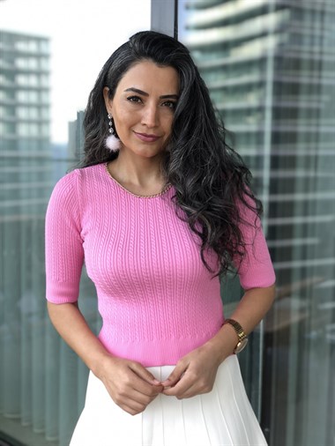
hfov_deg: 28.1
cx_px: 168
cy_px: 223
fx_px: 670
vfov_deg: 36.8
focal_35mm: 52
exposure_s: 1/61
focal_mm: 6
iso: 16
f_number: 2.4
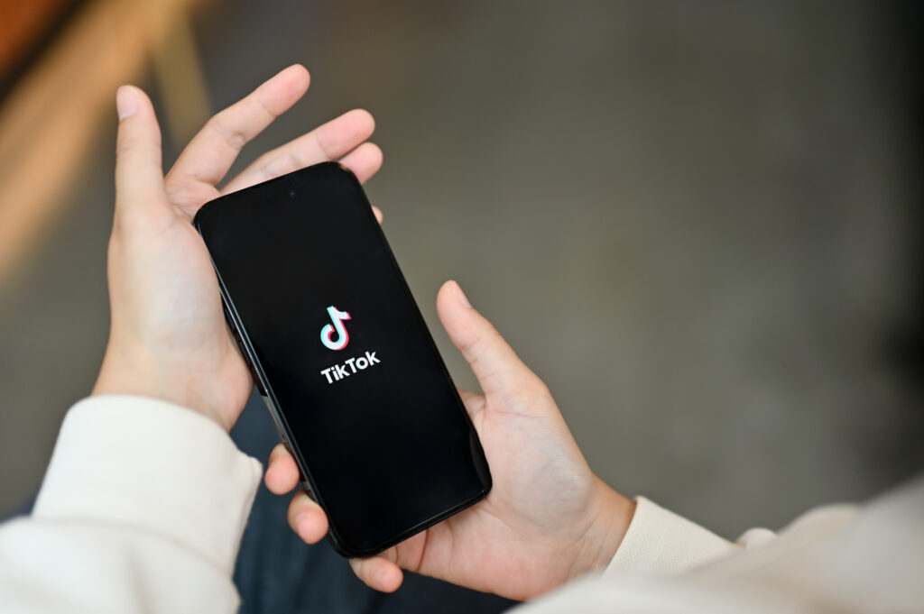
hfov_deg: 39.6
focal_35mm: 50
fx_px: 1282
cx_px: 462
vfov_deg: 26.9
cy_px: 307
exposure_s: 1/500
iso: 100
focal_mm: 50
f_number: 1.8
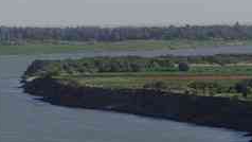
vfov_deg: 2.6
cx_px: -172
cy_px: 178
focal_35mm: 462
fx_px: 3088
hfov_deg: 4.6
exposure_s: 1/180
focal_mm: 69.9
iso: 100
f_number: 11
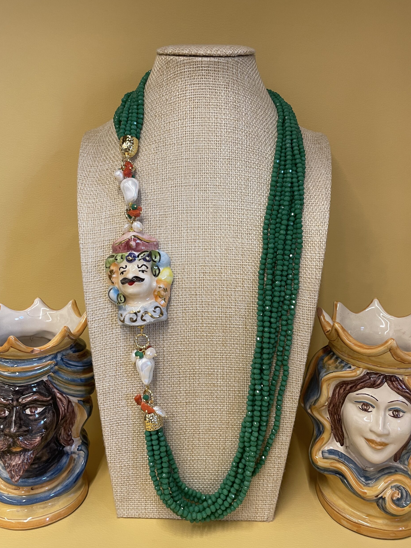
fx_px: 427
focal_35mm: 27
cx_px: 198
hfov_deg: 51.3
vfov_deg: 65.3
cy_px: 276
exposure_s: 1/50
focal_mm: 4.2
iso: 64
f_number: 1.6
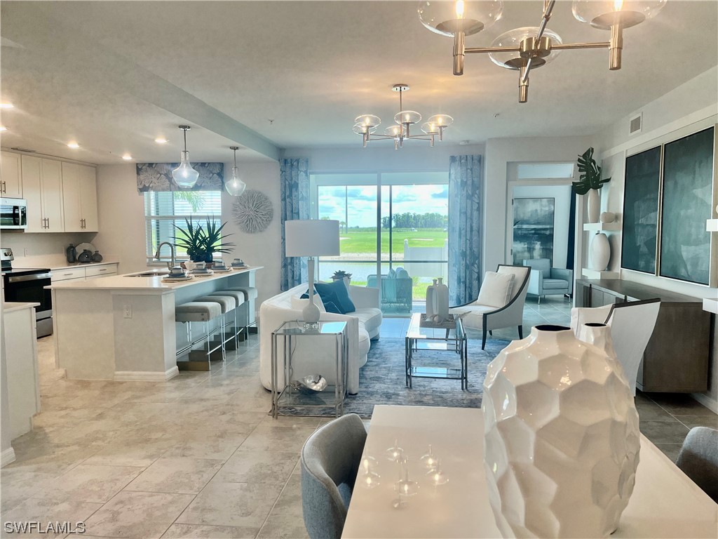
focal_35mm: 26
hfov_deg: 67.3
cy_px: 270
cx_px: 359
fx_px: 539
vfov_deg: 53.1
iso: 64
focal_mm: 5.1
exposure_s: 1/136
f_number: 1.6
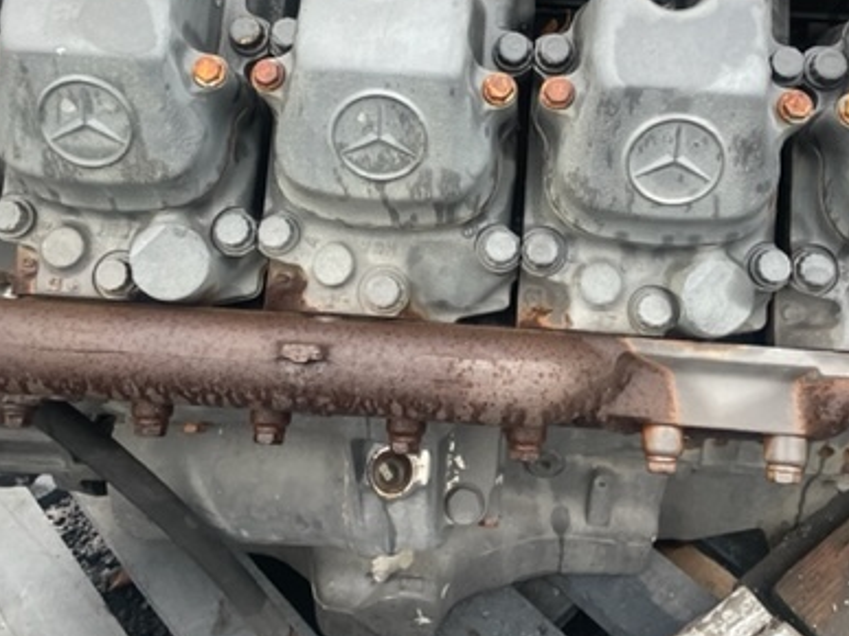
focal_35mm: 43
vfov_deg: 32.8
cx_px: 465
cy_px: 143
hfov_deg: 43.8
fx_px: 1054
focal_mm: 4.2
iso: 125
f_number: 1.6
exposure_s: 1/104
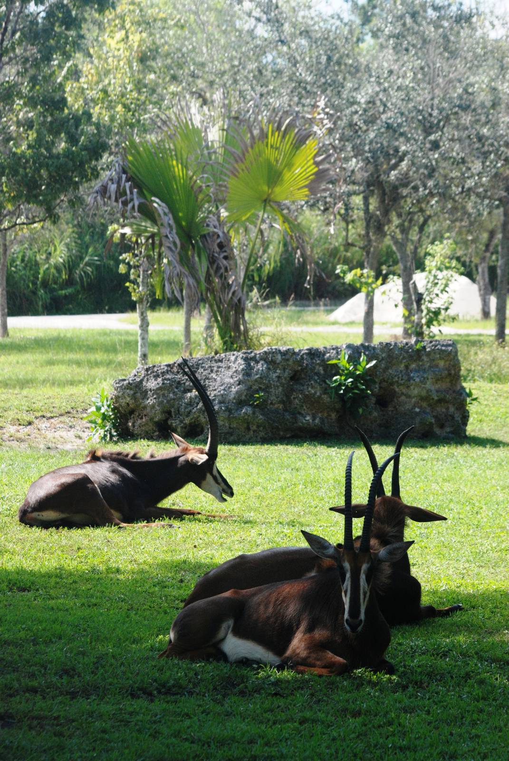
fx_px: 3489
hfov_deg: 8.3
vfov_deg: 12.4
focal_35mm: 165
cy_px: 380
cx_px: 254
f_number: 5.6
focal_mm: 110
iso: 400
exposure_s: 1/500
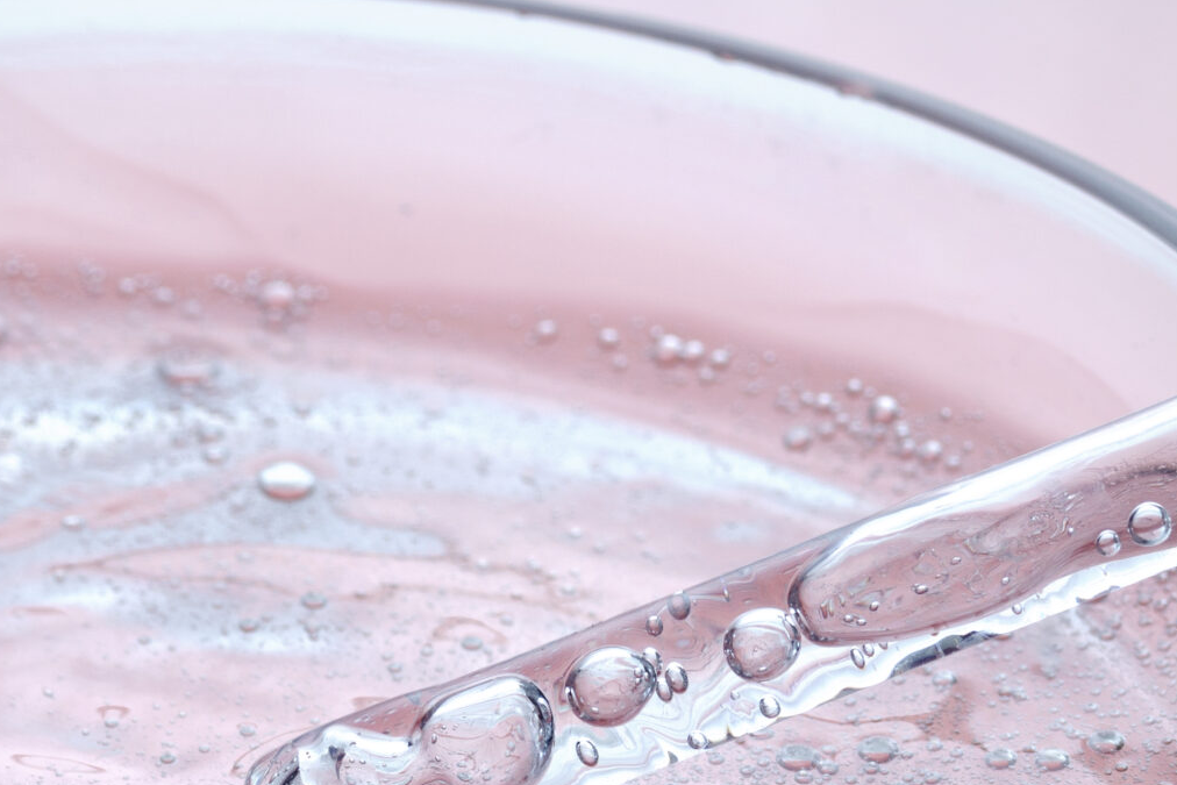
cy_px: 841
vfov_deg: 3.4
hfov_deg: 5.2
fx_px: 13022
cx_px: 171
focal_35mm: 398
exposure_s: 1/125
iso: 100
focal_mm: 105
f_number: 11
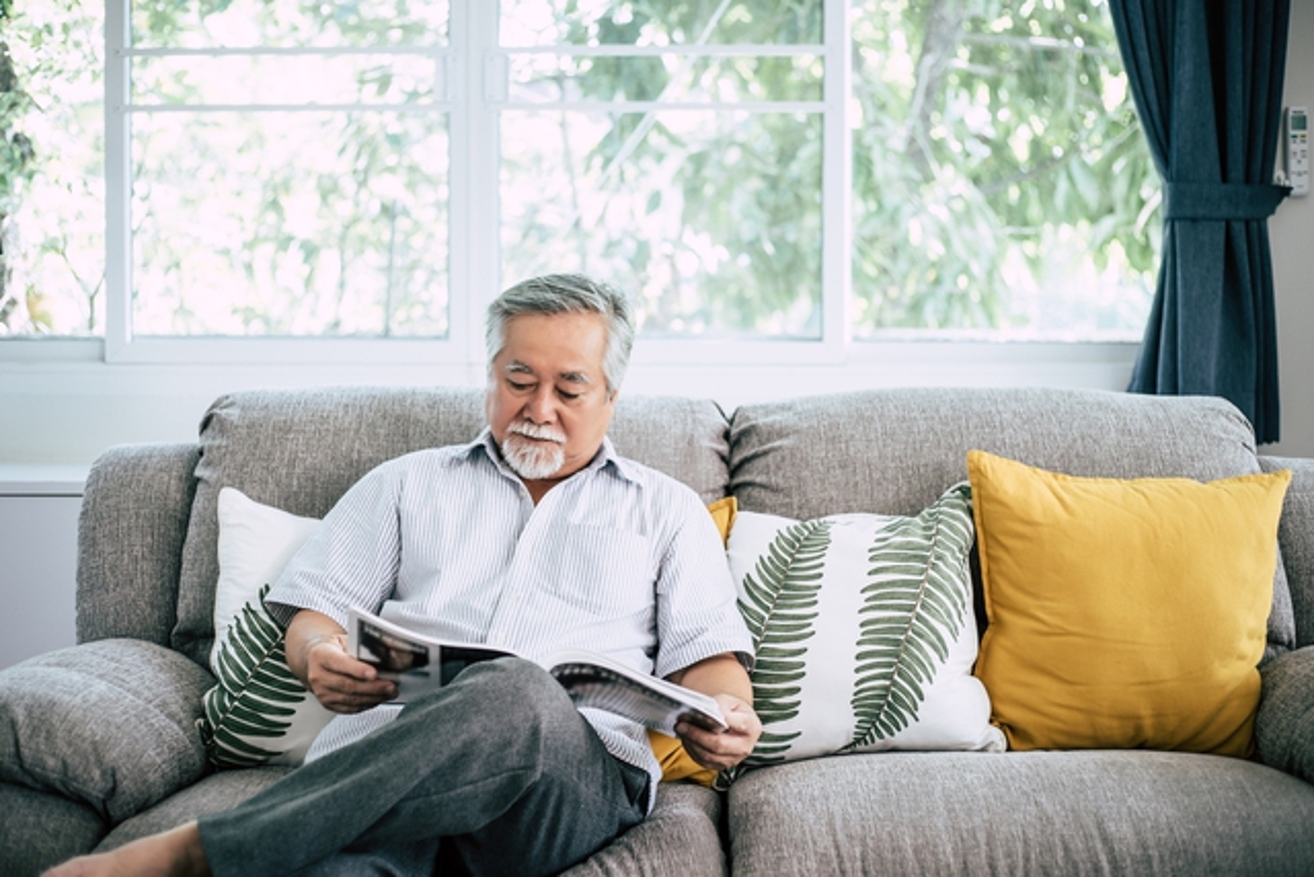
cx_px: 657
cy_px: 438
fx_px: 1825
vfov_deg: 27.0
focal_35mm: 50
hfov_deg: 39.6
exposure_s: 1/30
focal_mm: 50
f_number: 2.5
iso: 100
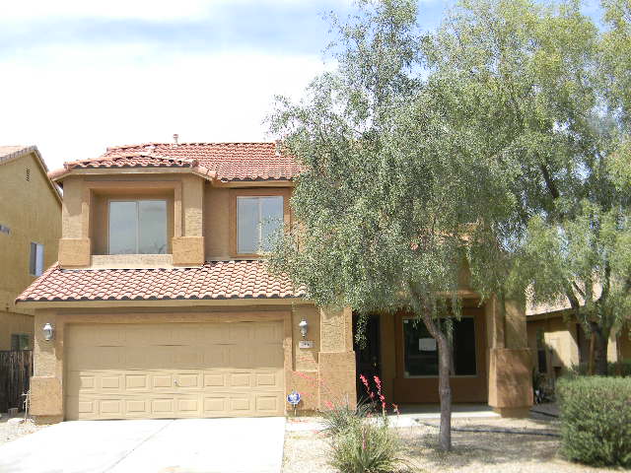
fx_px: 747
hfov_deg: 45.8
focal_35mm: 41
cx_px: 316
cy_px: 236
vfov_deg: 35.1
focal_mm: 7.3
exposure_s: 1/554
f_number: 3.8
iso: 112
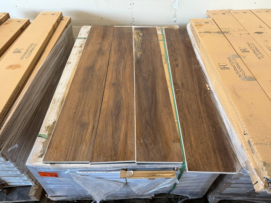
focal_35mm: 24
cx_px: 136
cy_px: 102
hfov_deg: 71.6
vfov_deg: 56.8
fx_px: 188
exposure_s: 1/120
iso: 200
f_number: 1.78
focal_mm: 6.76
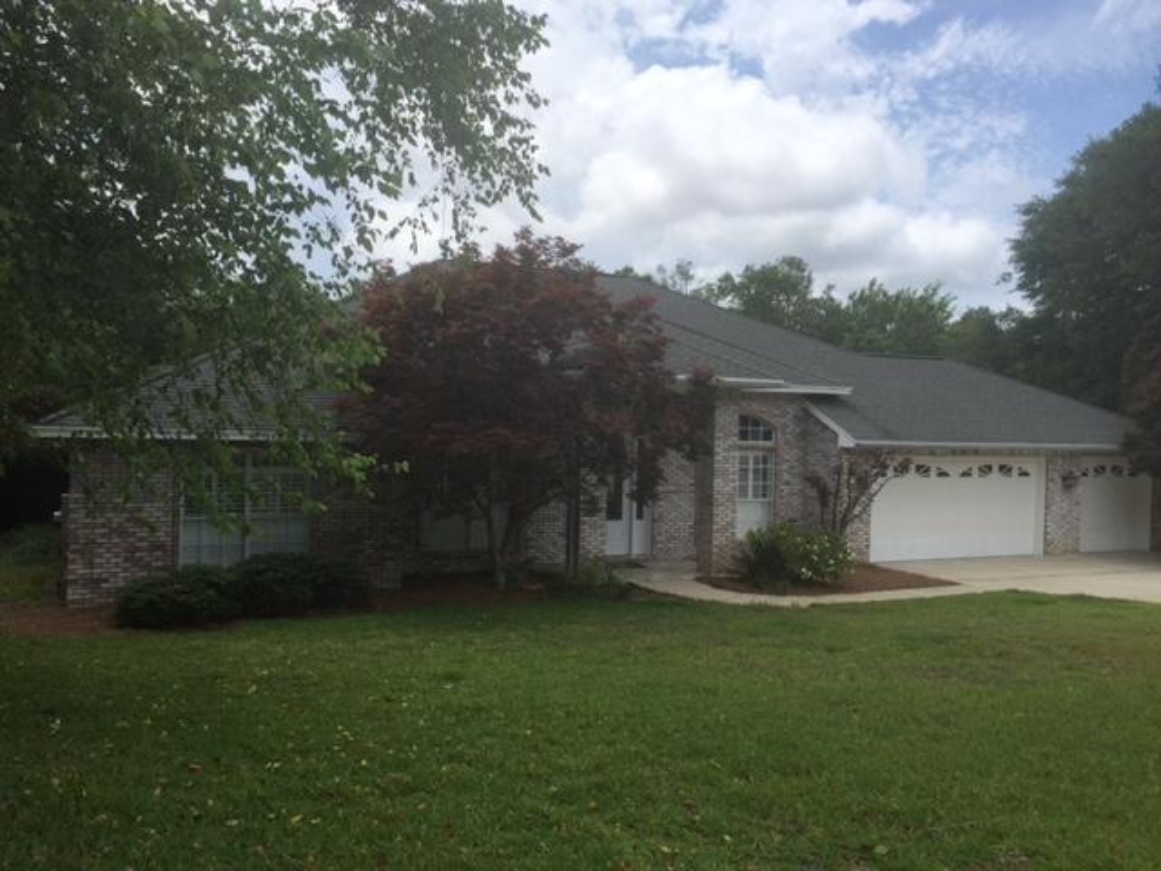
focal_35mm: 29
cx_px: 580
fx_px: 973
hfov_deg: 61.7
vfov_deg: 48.2
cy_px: 436
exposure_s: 1/2326
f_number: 2.2
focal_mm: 4.15
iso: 32
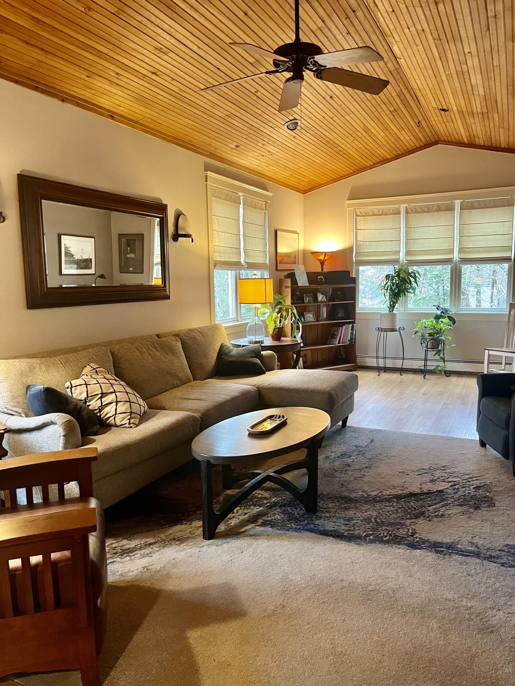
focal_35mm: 26
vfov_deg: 67.3
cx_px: 258
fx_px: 516
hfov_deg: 53.1
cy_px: 343
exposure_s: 1/60
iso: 320
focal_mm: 5.1
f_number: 1.6
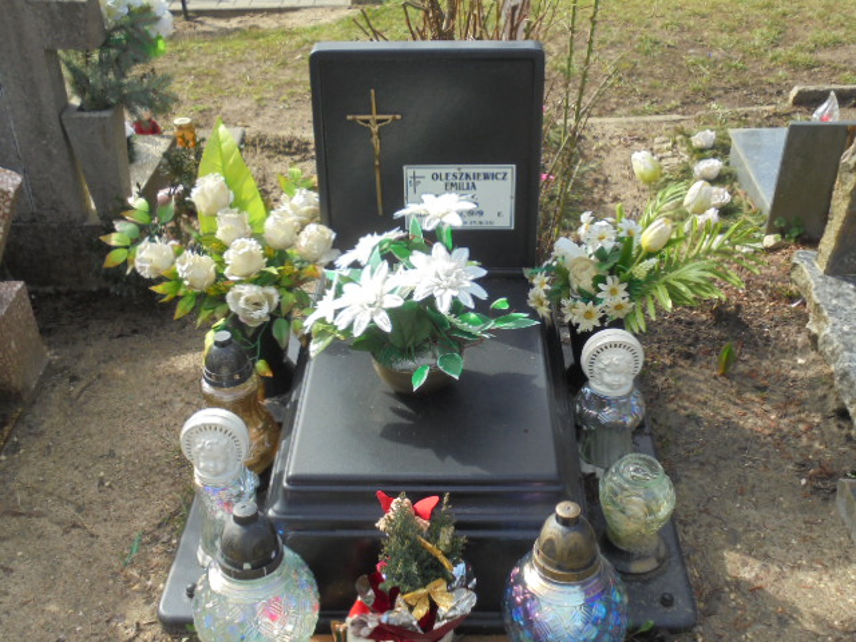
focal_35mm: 38
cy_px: 321
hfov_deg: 49.0
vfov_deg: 37.7
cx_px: 428
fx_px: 940
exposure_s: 1/250
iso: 100
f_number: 4.2
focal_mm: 6.9
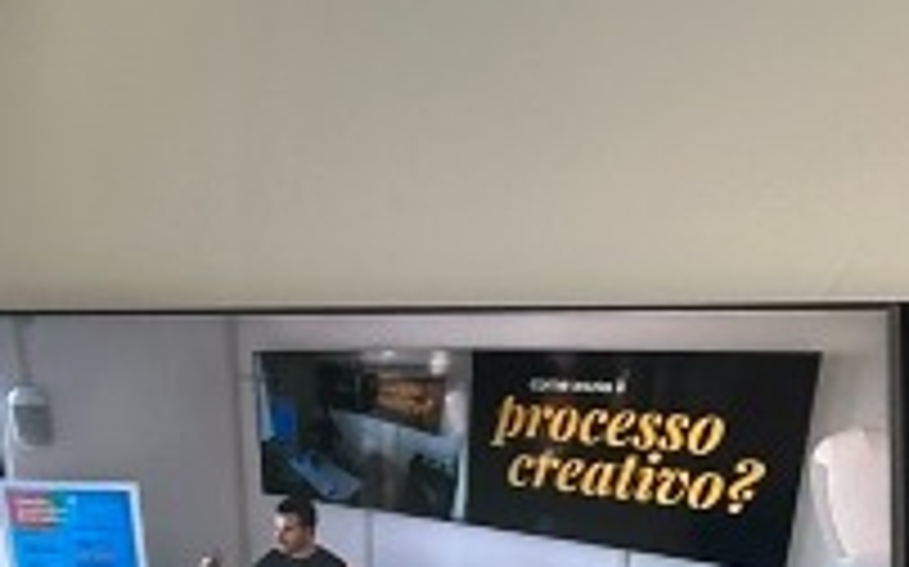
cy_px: 1341
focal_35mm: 303
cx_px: 720
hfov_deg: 6.9
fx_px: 7502
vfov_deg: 4.2
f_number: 1.78
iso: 64
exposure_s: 1/120
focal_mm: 6.86
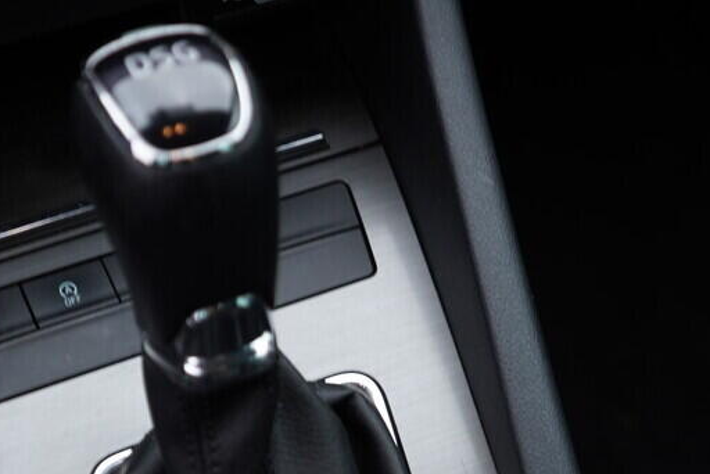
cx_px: 275
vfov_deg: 18.6
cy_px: 439
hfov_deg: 28.0
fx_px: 1421
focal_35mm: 72
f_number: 2.8
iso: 160
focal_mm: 24
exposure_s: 1/40
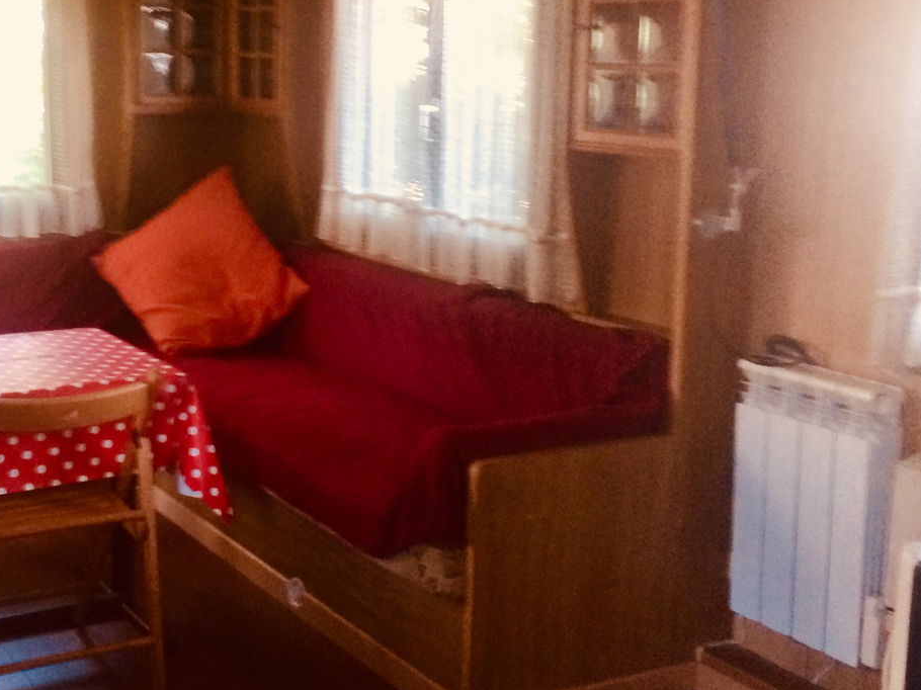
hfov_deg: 35.6
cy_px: 247
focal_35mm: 51
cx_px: 118
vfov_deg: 28.4
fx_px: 1357
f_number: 2.2
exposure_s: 1/33
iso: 125
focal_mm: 4.15
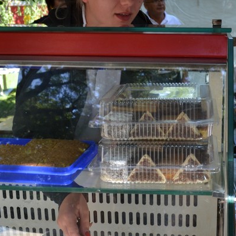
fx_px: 509
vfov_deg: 26.1
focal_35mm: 66
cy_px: 98
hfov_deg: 25.8
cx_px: 175
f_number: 5.6
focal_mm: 20
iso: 220
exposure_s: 1/125
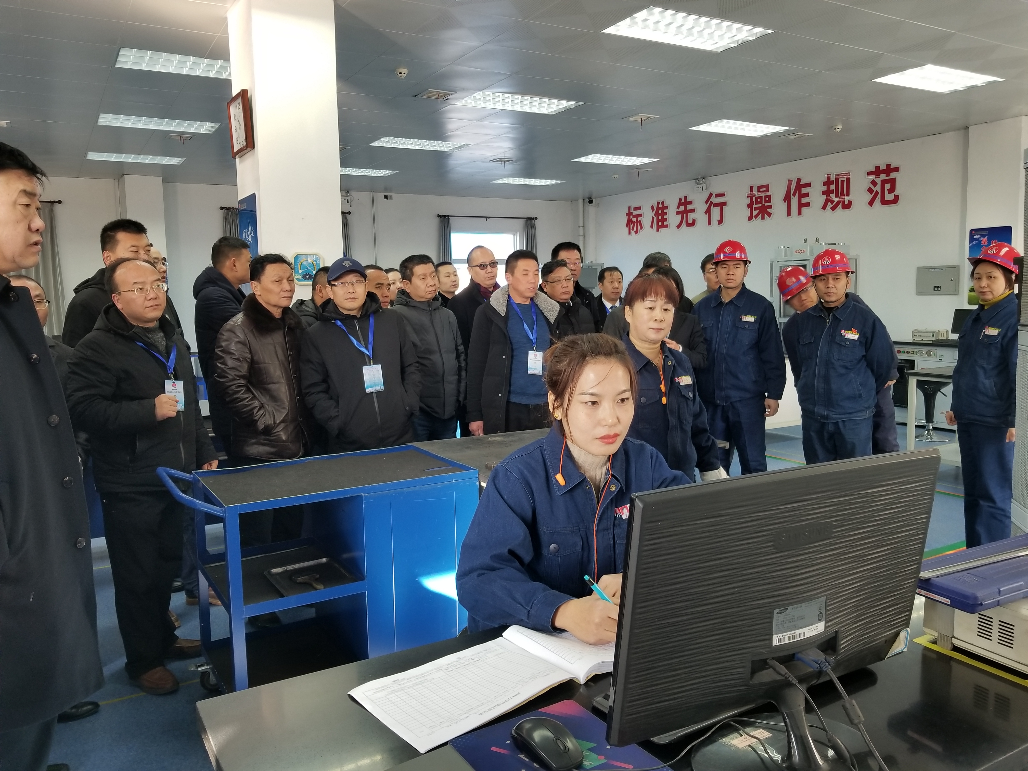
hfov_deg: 67.3
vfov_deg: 53.1
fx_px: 772
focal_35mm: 26
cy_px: 386
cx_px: 514
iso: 100
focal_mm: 4.25
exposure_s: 1/50
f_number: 1.7
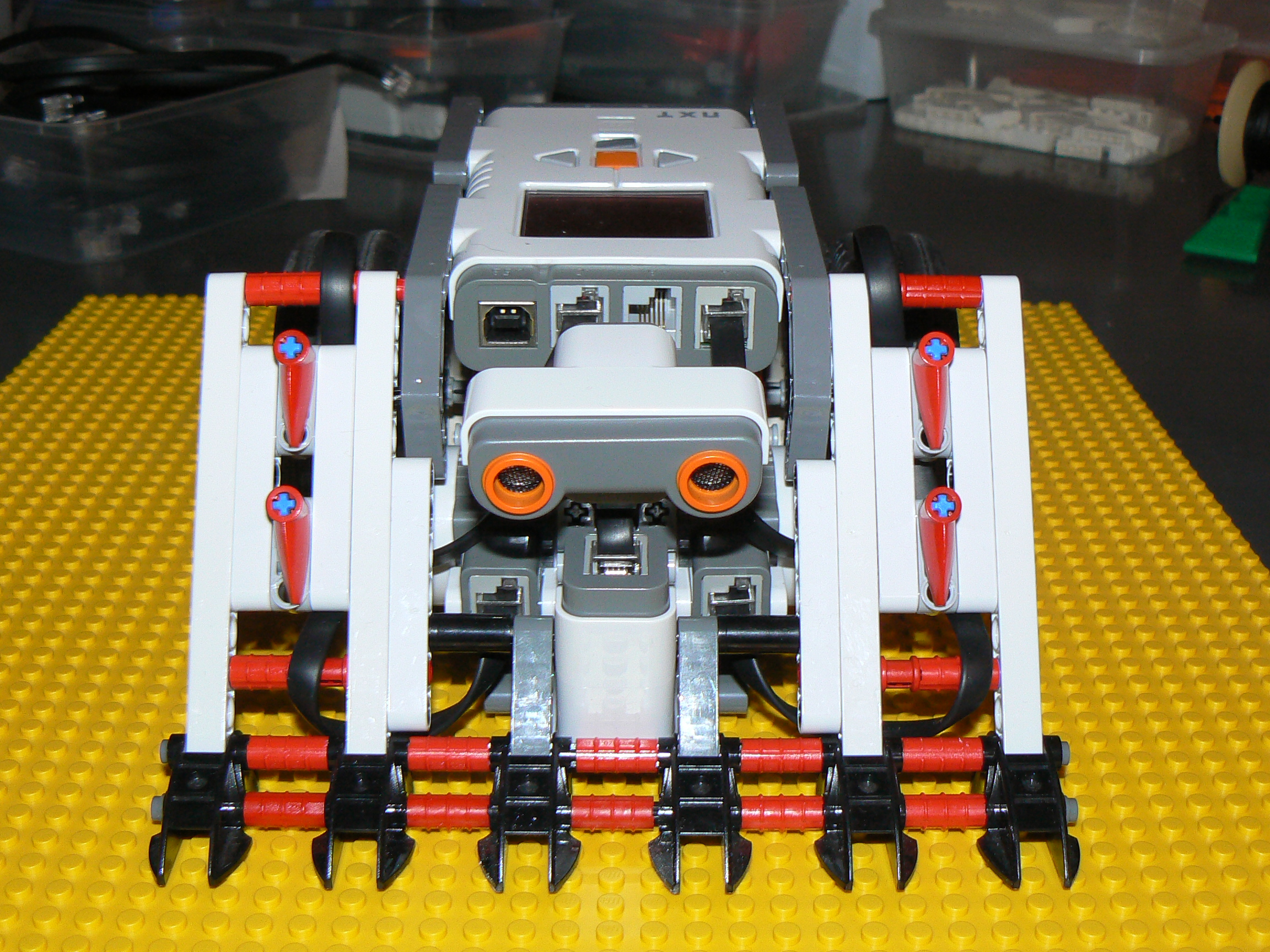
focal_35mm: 43
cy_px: 476
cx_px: 635
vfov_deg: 33.6
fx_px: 1578
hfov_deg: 43.9
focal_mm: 6
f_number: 2.8
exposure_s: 1/30
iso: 100
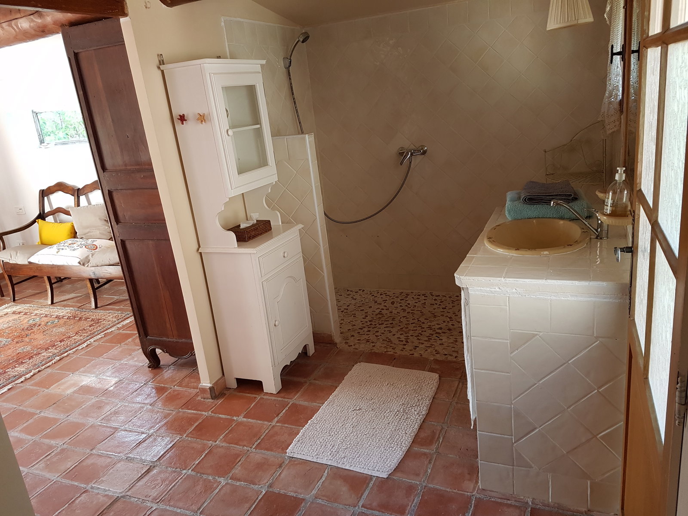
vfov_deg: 53.1
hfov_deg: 67.3
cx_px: 344
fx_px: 517
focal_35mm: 26
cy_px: 258
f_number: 1.7
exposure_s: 1/50
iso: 80
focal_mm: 4.2
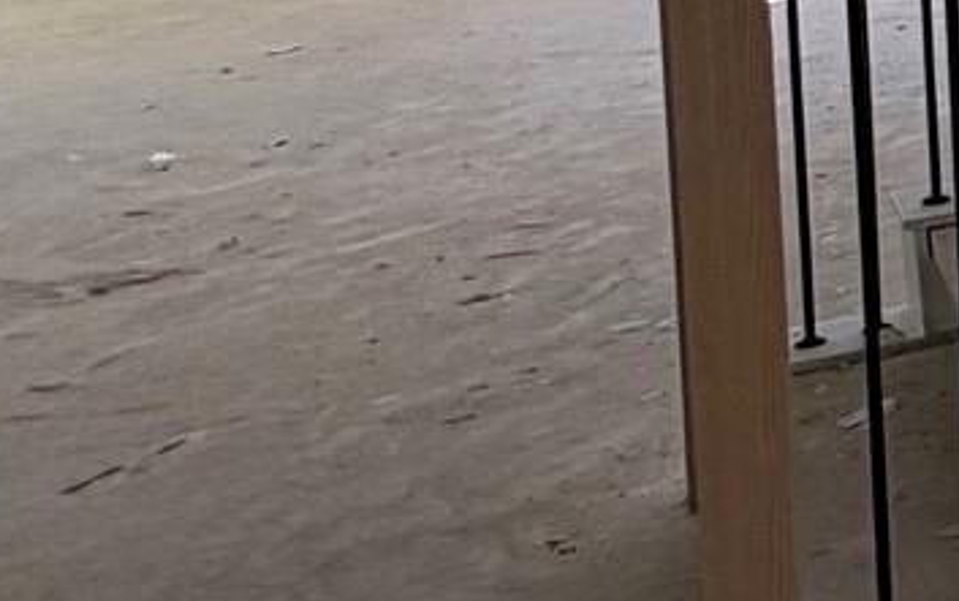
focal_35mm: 86
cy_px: -351
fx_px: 2249
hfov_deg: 13.4
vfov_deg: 14.1
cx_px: 2532
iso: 50
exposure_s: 1/121
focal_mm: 2.22
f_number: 2.2
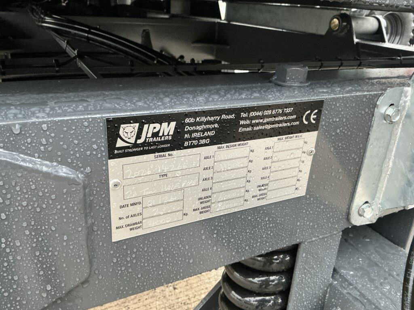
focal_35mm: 28
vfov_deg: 49.7
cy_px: 155
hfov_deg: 63.4
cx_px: 207
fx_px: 335
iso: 250
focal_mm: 3
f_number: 1.8
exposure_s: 1/60
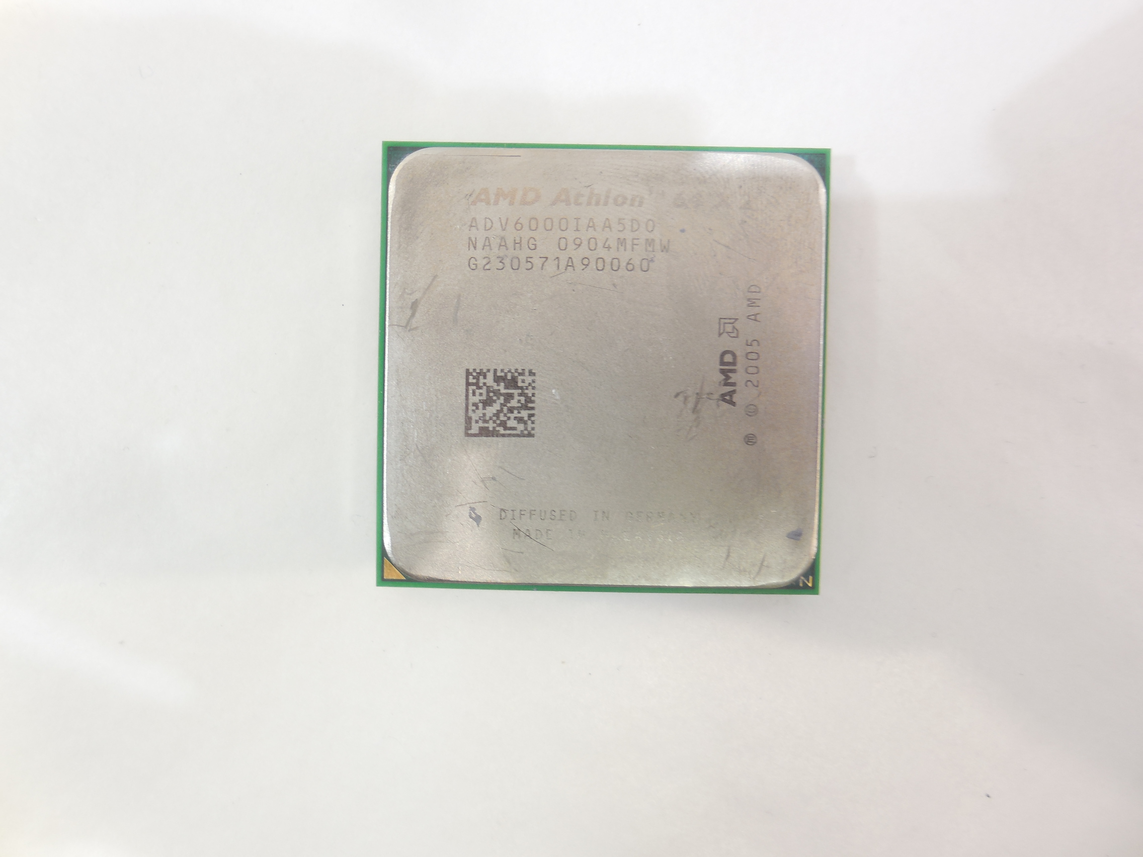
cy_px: 428
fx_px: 859
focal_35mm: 26
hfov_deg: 67.3
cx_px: 572
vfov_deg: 53.1
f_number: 3.5
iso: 125
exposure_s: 1/40
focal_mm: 4.6
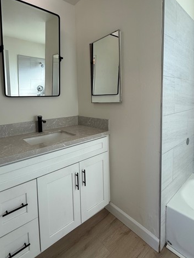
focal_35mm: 19
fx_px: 142
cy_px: 110
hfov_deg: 68.4
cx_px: 84
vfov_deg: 84.1
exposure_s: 1/120
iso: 100
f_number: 2.2
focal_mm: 2.22
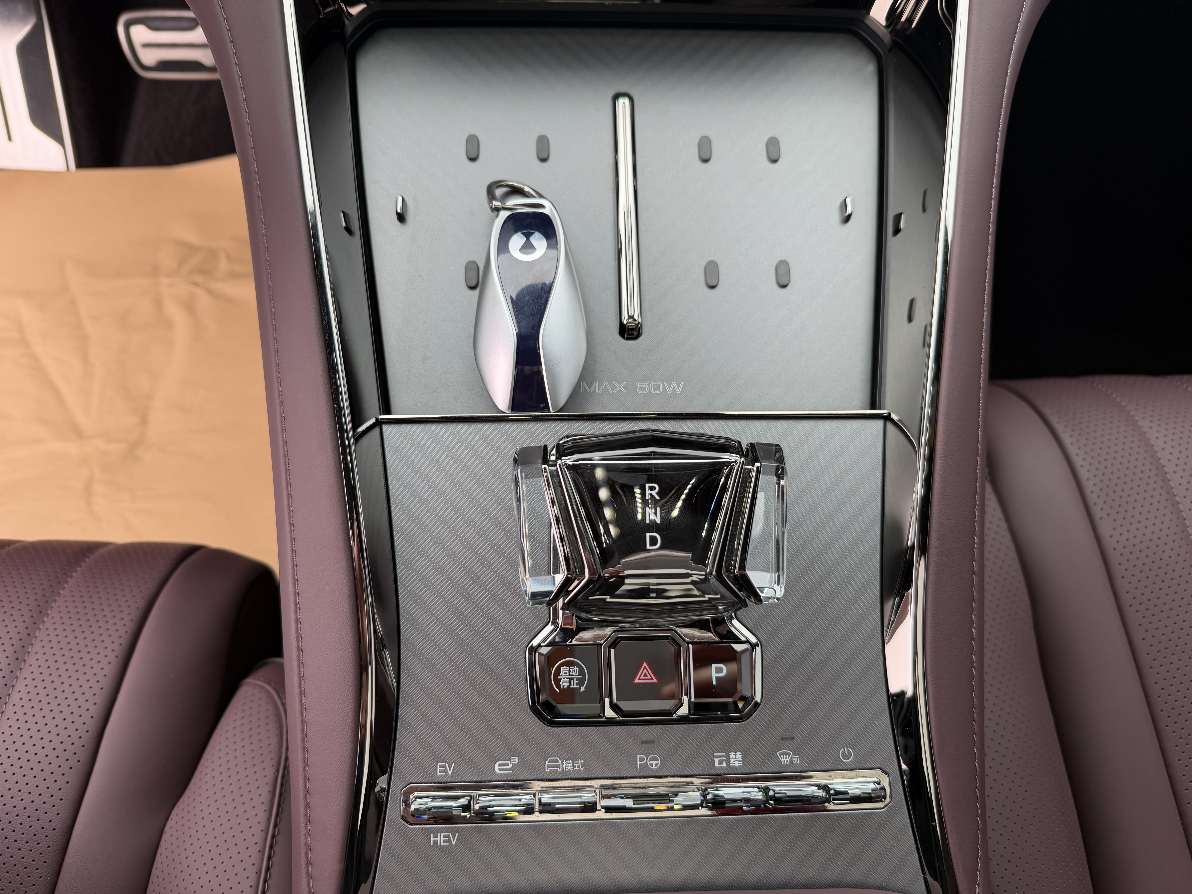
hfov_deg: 71.6
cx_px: 596
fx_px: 826
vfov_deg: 56.8
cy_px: 447
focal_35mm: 24
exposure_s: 1/121
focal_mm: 6.76
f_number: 1.78
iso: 64
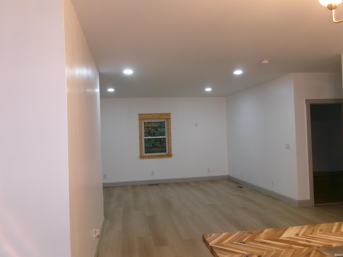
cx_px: 172
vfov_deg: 49.7
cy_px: 128
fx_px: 277
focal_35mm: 28
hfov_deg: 63.4
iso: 250
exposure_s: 1/34
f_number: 3.9
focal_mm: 5.1
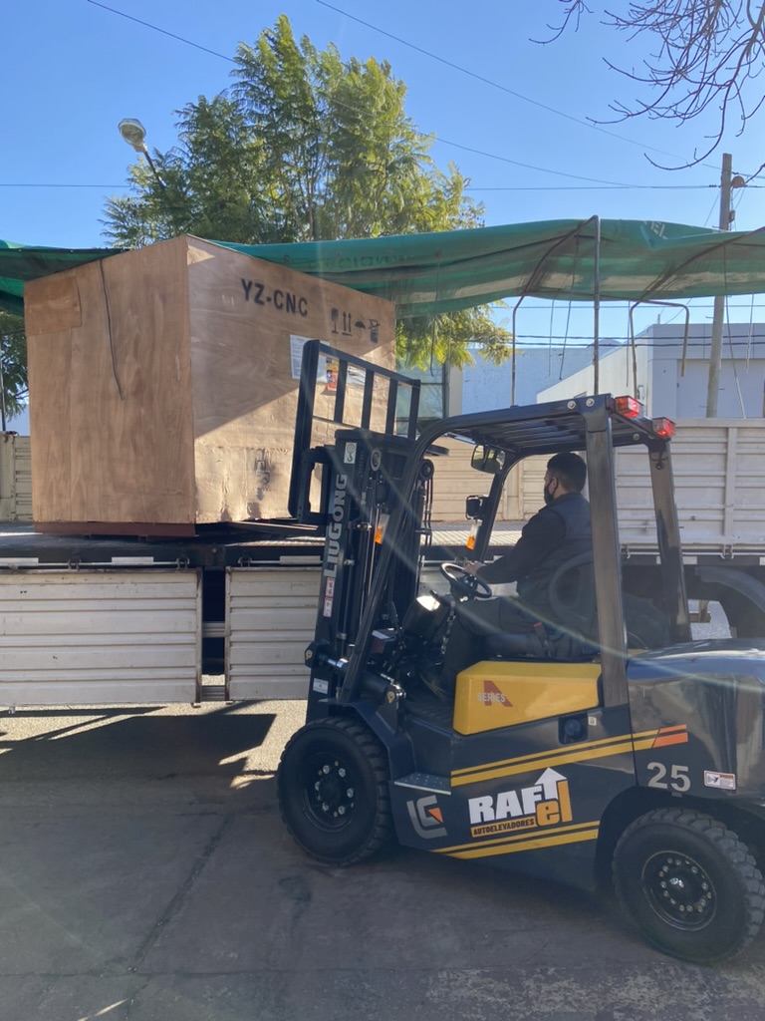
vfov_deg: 67.3
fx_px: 766
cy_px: 510
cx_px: 382
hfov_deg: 53.1
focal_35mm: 26
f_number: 1.8
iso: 32
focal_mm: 4.25
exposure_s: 1/890
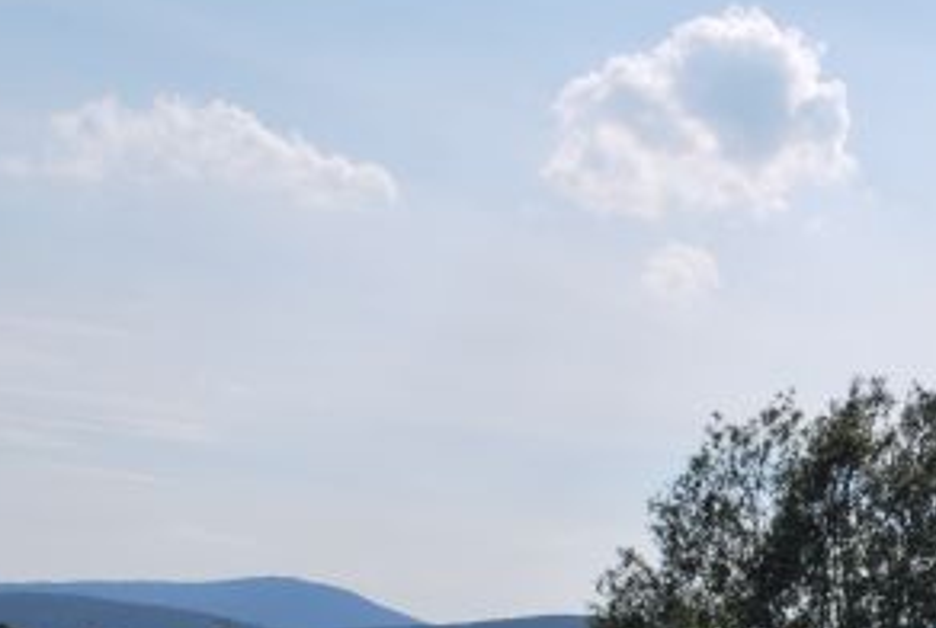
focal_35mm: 115
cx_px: 974
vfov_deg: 11.9
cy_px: 506
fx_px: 2996
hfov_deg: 17.3
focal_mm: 28
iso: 100
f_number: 11
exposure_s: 1/500
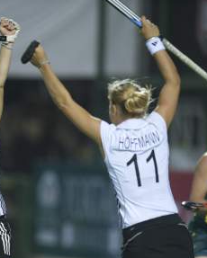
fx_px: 5990
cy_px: 172
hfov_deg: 2.0
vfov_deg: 2.5
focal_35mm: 783
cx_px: 40
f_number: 2.8
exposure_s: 1/1000
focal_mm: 400
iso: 4000
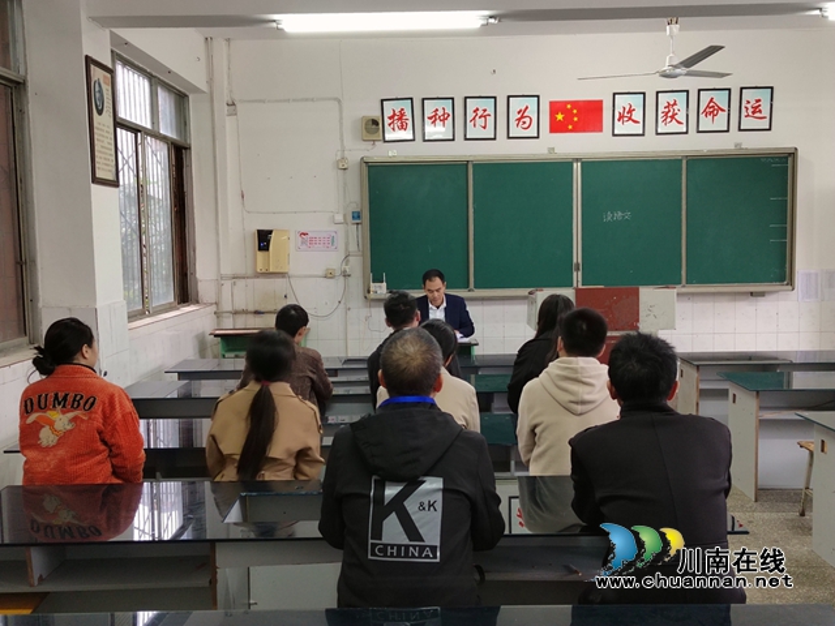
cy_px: 313
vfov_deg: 40.7
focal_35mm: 35
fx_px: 844
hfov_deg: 52.6
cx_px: 418
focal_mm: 5.52
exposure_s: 1/50
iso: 1744
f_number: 1.9
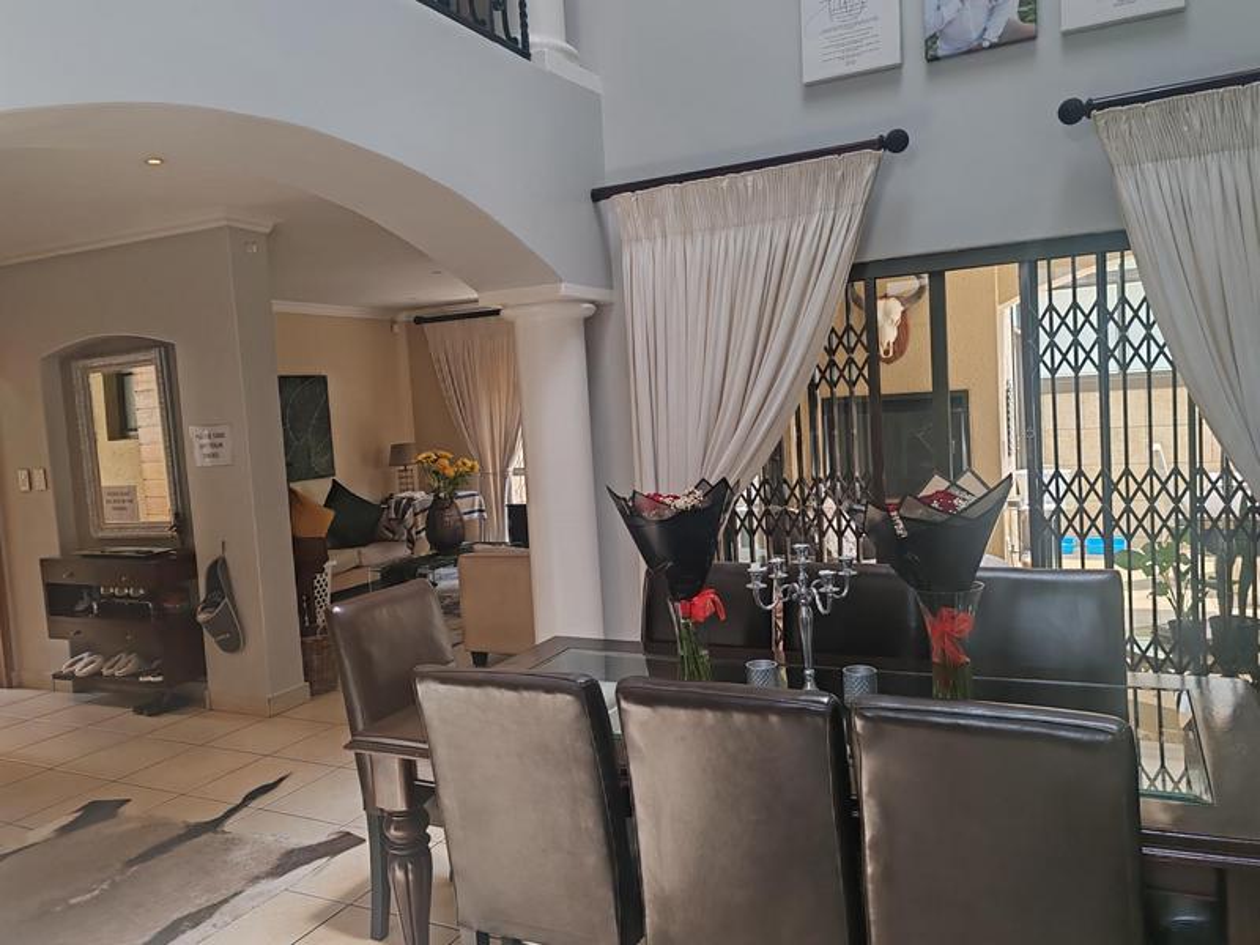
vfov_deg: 51.4
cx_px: 630
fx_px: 983
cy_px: 472
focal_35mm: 27
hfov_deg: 65.3
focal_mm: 6.12
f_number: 1.9
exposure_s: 1/100
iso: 125
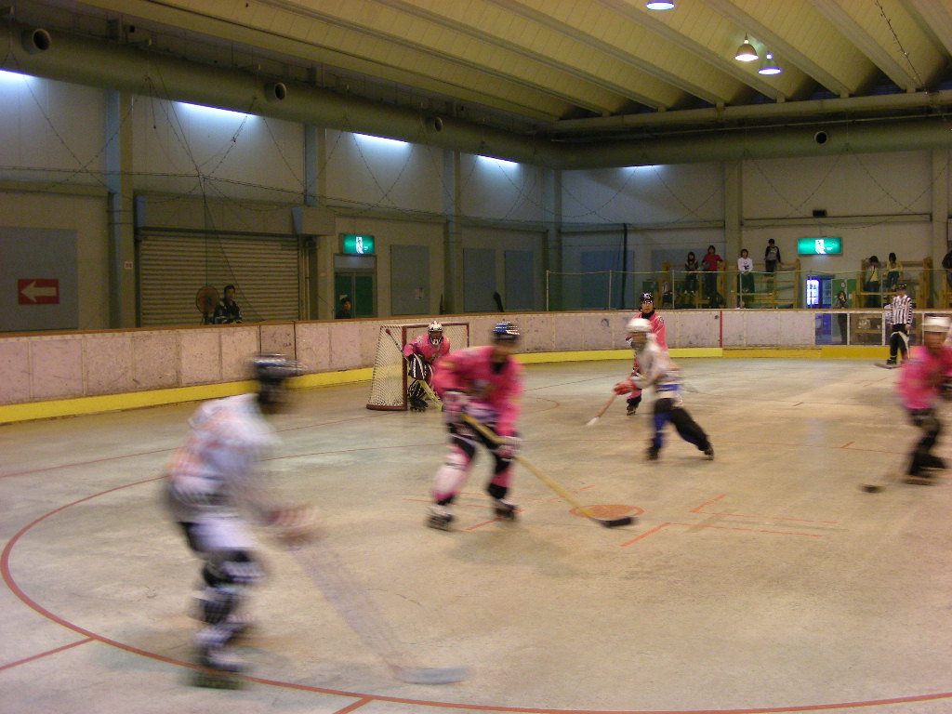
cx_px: 476
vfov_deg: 35.1
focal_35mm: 41
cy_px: 357
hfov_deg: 45.8
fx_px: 1128
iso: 200
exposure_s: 1/25.6
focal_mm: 6.8
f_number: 3.5
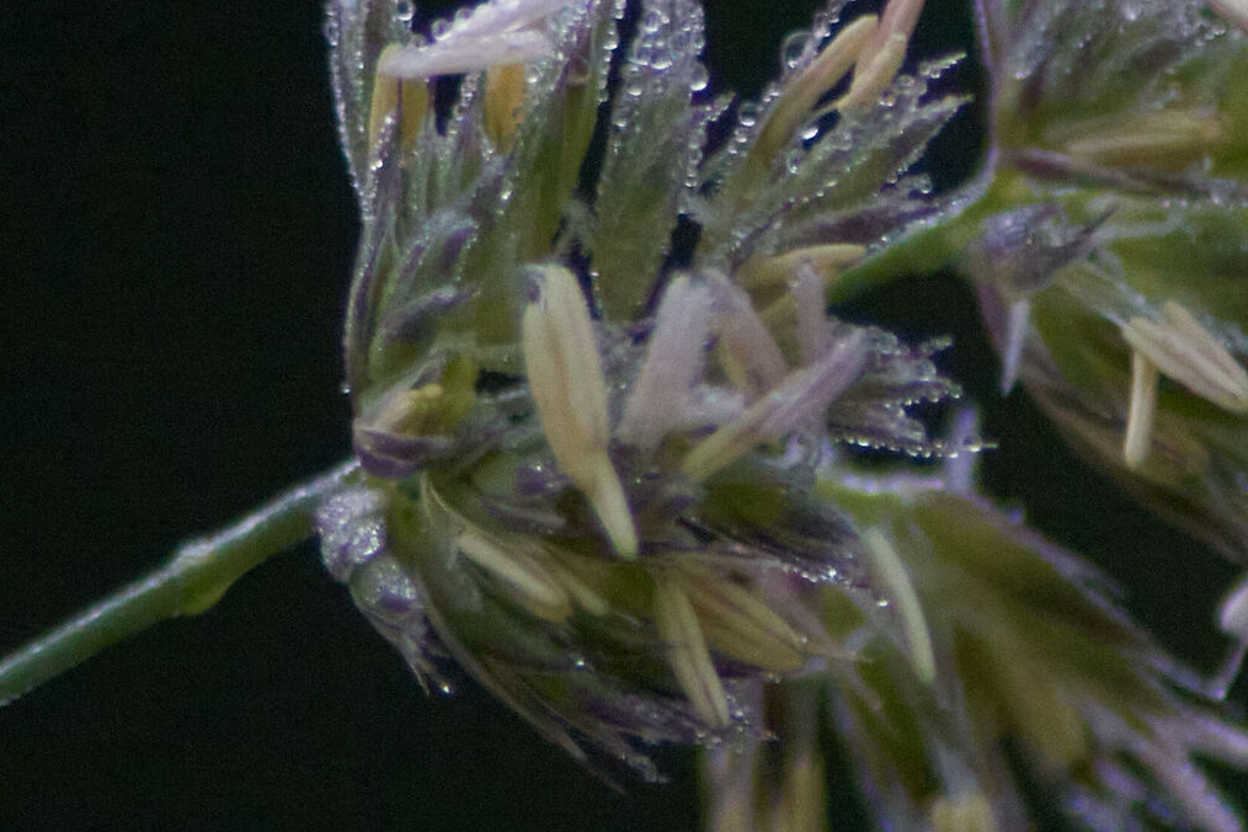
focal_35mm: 2130
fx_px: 73834
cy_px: 62
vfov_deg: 0.6
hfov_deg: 1.0
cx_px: 908
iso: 6400
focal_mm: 600
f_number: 11
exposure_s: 1/1600
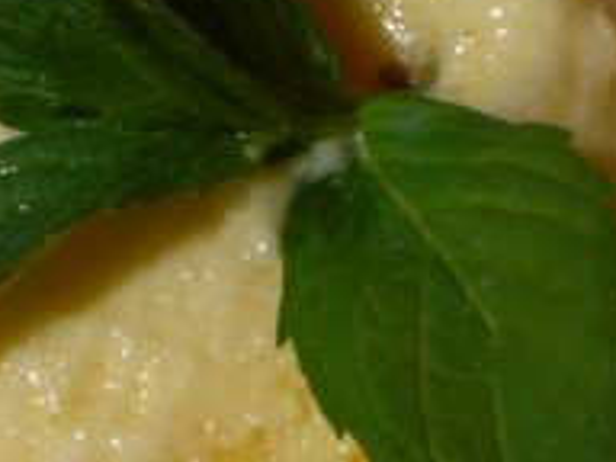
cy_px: 452
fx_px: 8880
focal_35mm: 499
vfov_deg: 3.0
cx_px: 225
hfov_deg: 4.0
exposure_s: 1/800
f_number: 8
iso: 100
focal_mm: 20.8
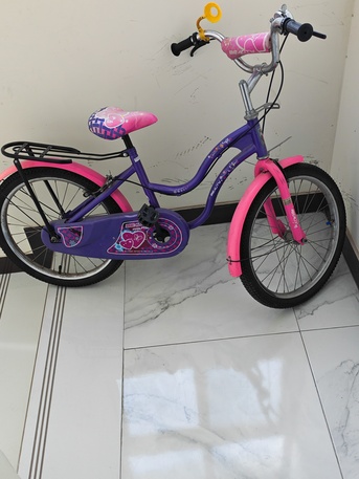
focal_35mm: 39
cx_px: 180
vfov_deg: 47.9
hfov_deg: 36.8
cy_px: 240
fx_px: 539
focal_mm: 6.12
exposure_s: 1/50
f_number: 1.9
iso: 1000
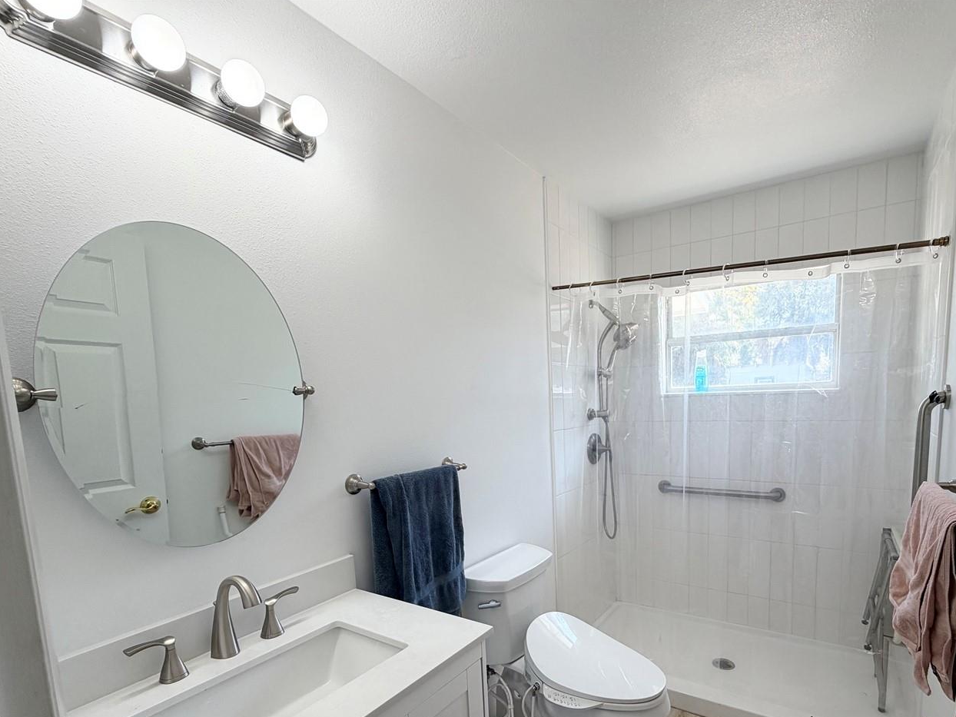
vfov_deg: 70.2
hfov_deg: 87.3
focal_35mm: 18
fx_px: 497
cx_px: 539
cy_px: 458
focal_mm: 2.22
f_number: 2.2
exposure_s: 1/120
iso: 50
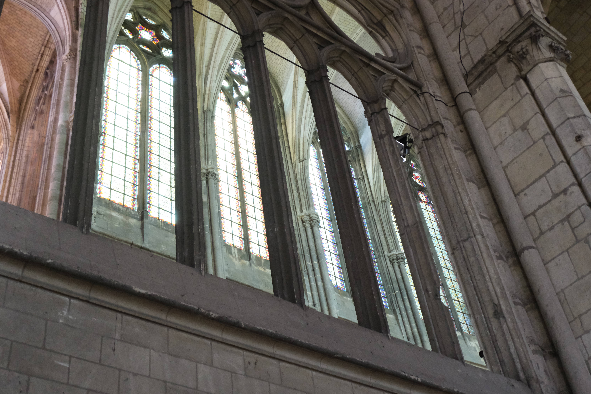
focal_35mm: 47
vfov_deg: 28.6
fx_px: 772
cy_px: 196
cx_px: 292
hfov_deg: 41.9
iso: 6400
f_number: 4.7
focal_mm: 30.5
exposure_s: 1/100
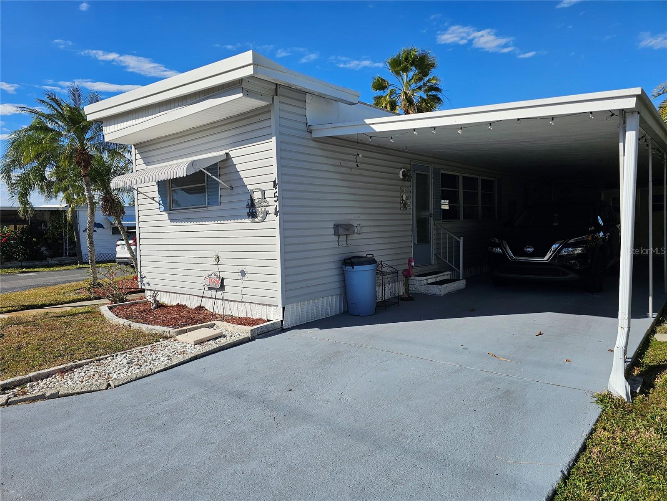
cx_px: 334
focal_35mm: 23
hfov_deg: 73.9
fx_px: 443
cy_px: 250
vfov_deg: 58.9
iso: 16
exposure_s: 1/1509
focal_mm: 6.3
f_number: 1.7
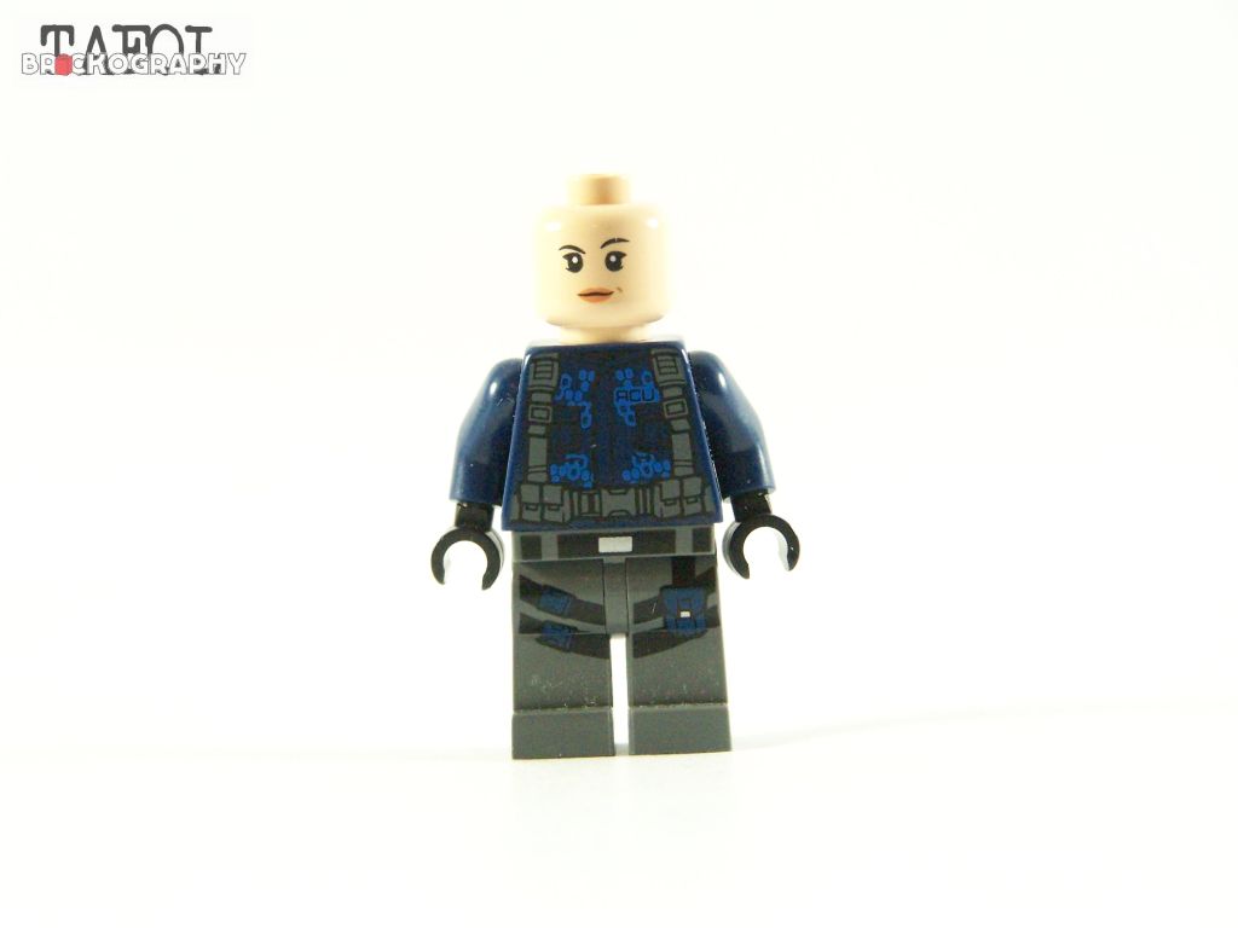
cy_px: 464
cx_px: 619
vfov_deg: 11.6
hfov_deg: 15.4
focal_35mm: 128
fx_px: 4578
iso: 400
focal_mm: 21.2
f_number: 3.6
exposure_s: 1/60
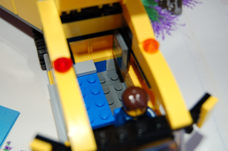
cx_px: 114
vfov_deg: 26.4
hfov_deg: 38.9
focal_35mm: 51
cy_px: 76
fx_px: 323
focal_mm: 34
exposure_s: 1/125
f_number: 5.6
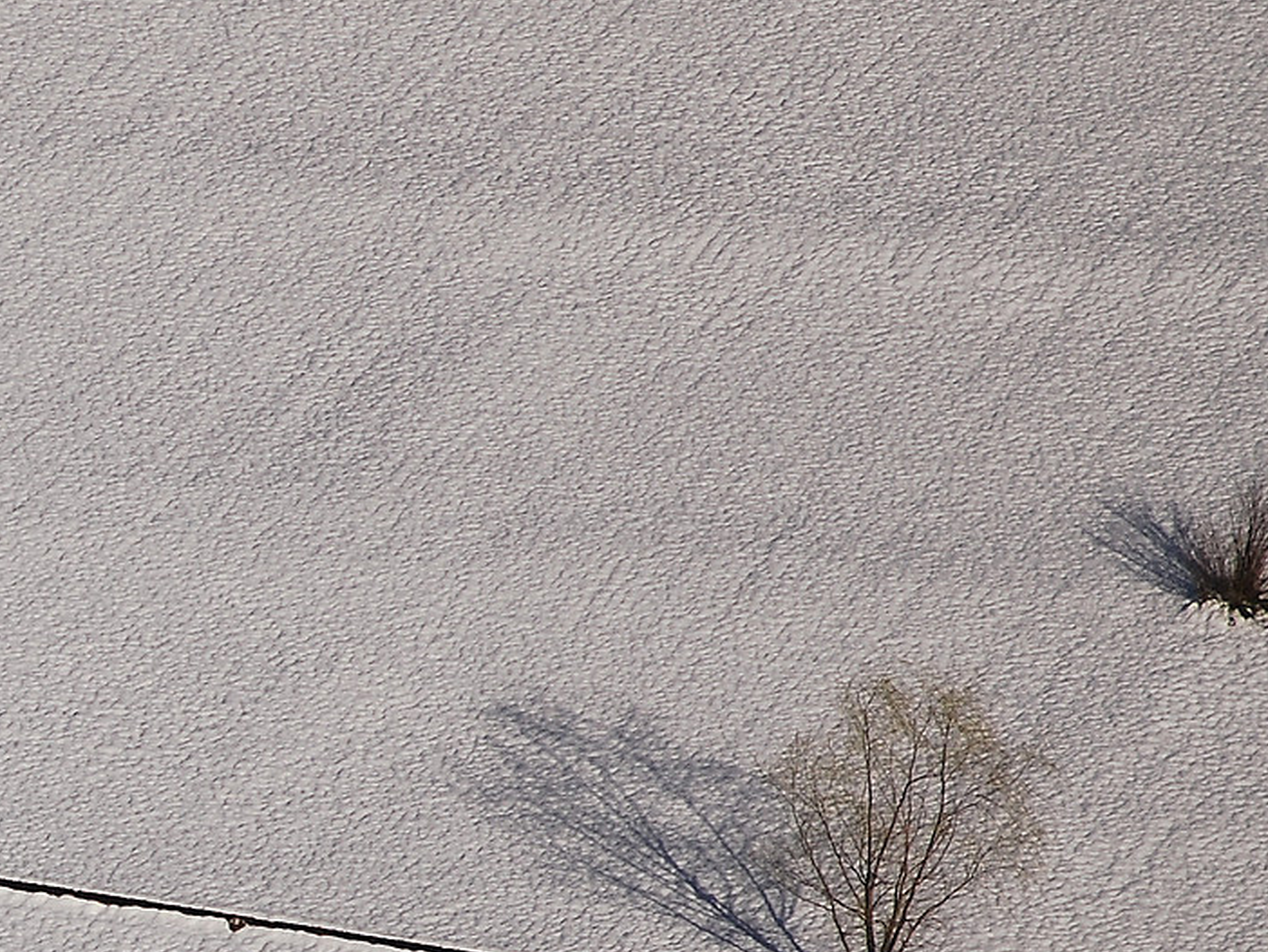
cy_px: 999
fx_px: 54332
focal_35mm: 1483
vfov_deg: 1.0
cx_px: -452
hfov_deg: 1.3
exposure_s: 1/1250
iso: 100
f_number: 5.6
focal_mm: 300
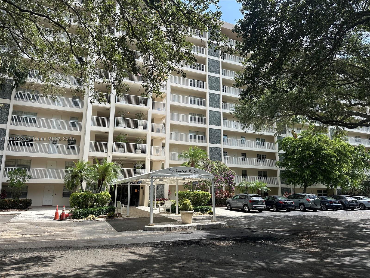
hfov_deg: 71.6
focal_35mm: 24
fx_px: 257
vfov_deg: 56.8
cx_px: 185
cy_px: 139
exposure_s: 1/2591
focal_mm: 6.86
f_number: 1.78
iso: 80
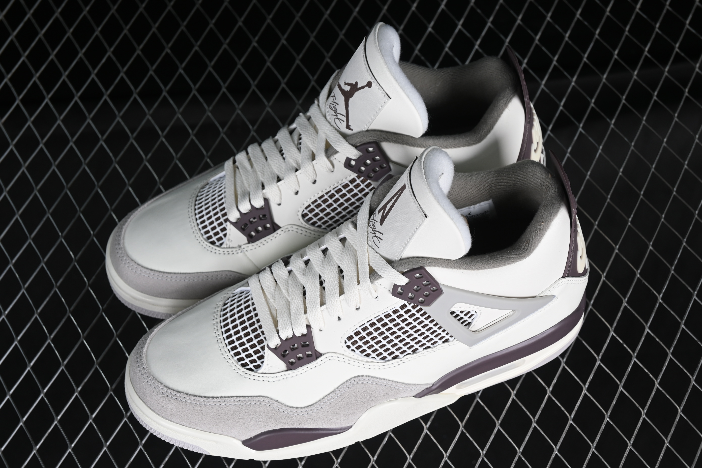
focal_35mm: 75
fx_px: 1462
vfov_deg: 18.2
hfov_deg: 27.0
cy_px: 234
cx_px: 351
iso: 160
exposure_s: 1/80
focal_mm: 50
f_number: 7.1
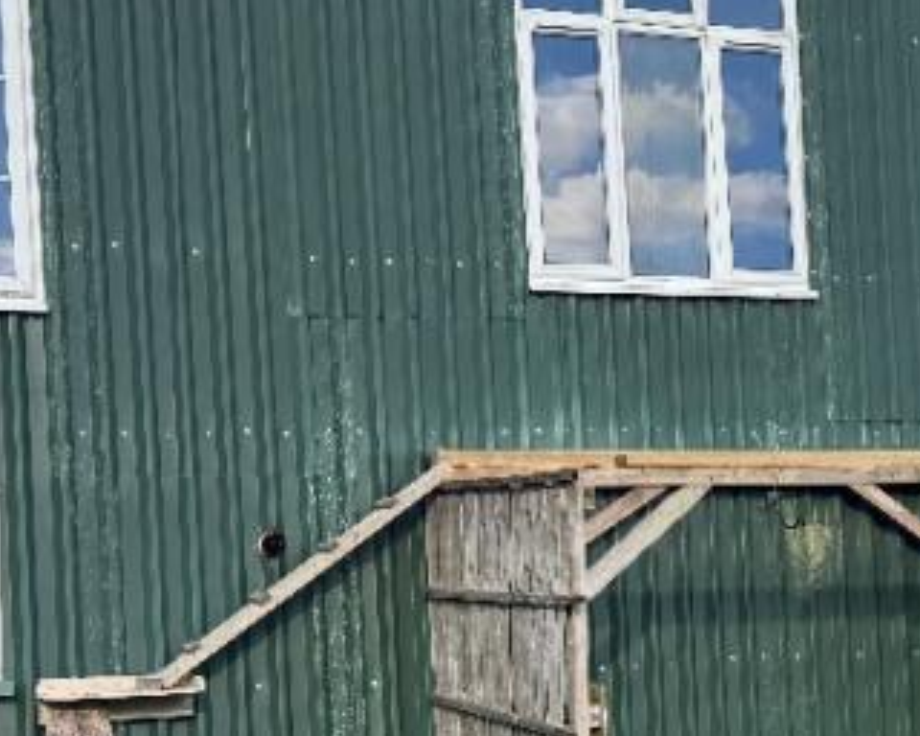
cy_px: 477
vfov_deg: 20.4
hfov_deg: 25.3
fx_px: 2042
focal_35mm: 75
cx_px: 595
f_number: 1.78
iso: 80
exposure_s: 1/1637
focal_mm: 6.76
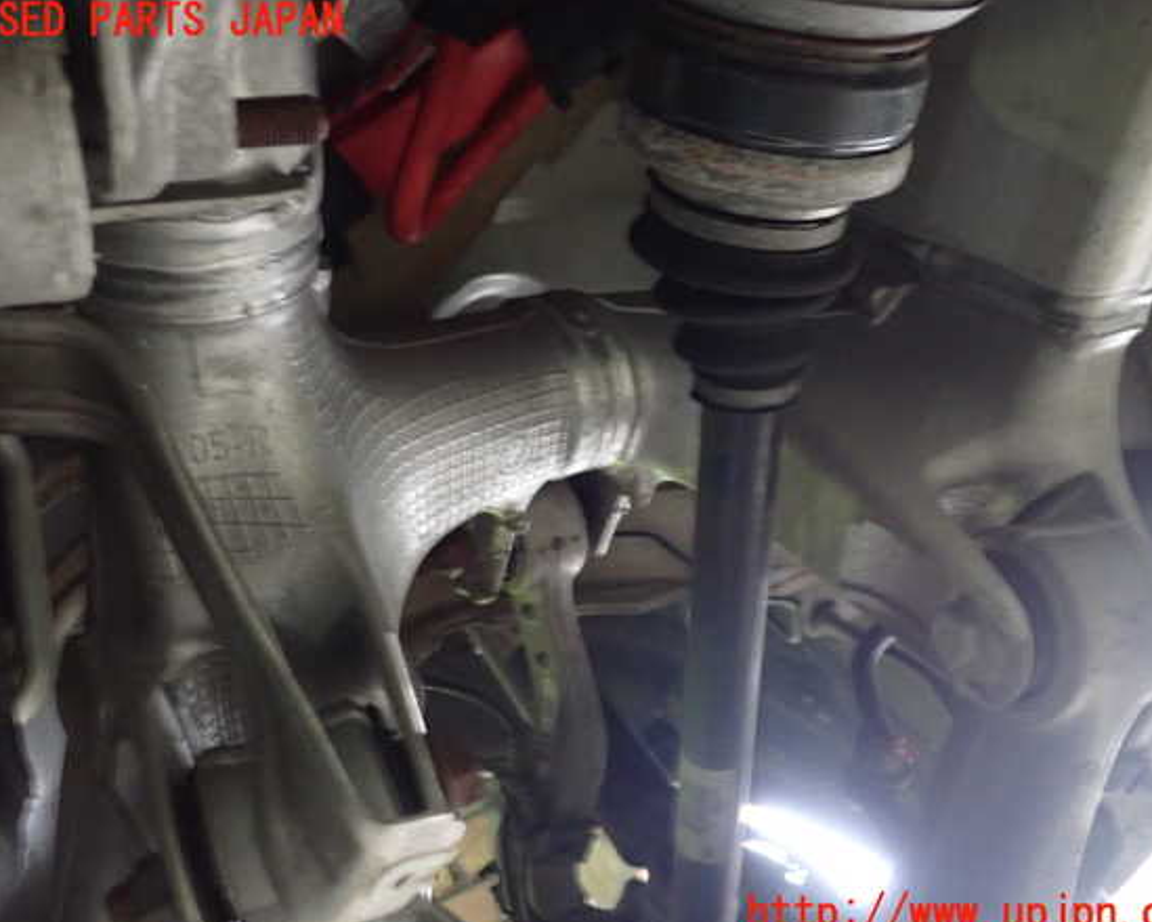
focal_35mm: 32
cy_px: 468
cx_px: 592
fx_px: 1091
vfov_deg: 45.8
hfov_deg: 55.7
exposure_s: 1/13
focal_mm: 5.4
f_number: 2.3
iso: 800
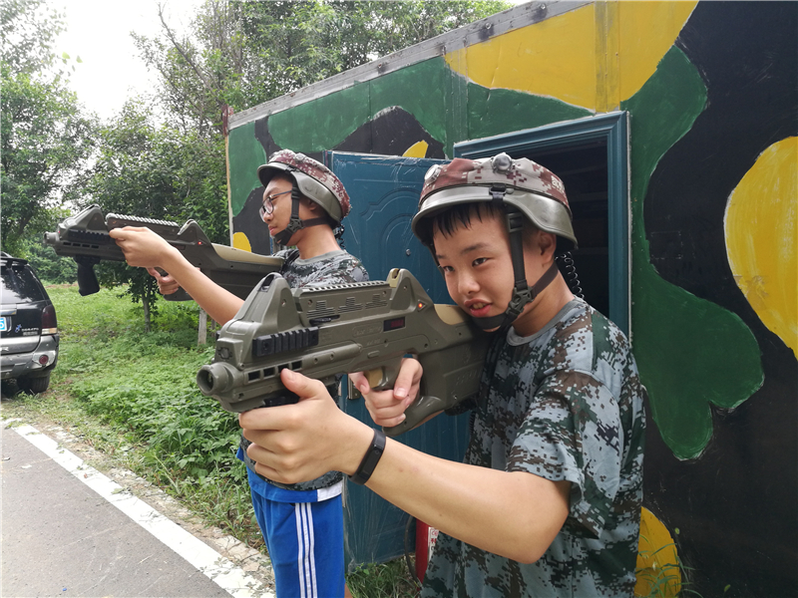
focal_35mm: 27
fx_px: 622
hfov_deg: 65.3
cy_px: 299
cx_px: 399
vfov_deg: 51.4
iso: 80
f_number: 2.2
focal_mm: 4.5
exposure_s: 1/60
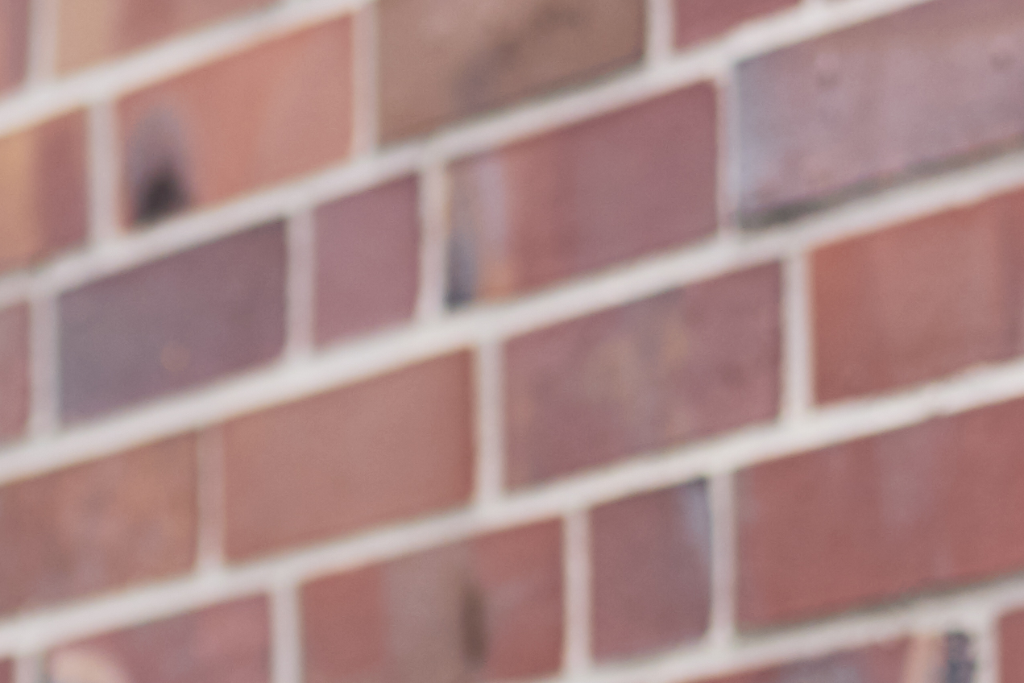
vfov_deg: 4.0
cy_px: 1214
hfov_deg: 5.9
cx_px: -697
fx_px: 9786
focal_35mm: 344
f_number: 2.8
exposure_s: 1/500
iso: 100
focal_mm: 55
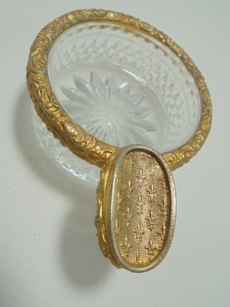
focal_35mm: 29
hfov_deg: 48.2
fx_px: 257
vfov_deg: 61.6
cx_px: 118
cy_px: 146
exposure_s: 1/125
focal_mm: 4.6
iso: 100
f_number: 3.5
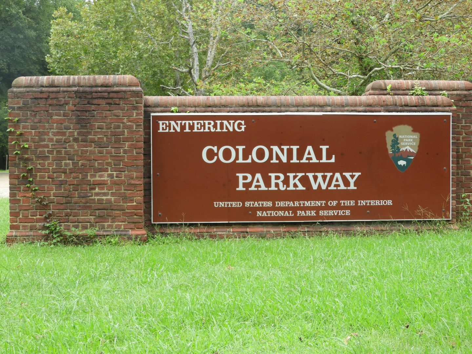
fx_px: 886
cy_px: 177
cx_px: 236
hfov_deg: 29.8
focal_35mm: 65
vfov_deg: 22.6
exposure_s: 1/80
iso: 100
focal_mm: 11.6
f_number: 4.2
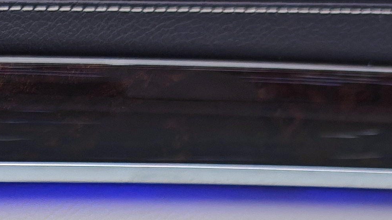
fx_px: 2152
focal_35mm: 207
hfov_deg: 10.0
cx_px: -261
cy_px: 581
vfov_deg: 5.6
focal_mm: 8.72
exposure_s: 1/100
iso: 218
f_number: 2
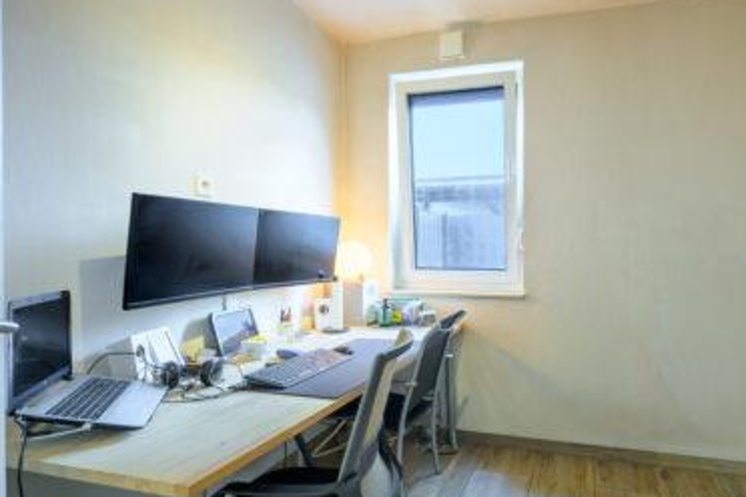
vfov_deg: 57.9
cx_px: 453
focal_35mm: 22
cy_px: 271
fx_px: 449
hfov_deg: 78.4
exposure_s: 1/6
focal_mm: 16.5
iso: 200
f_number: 9
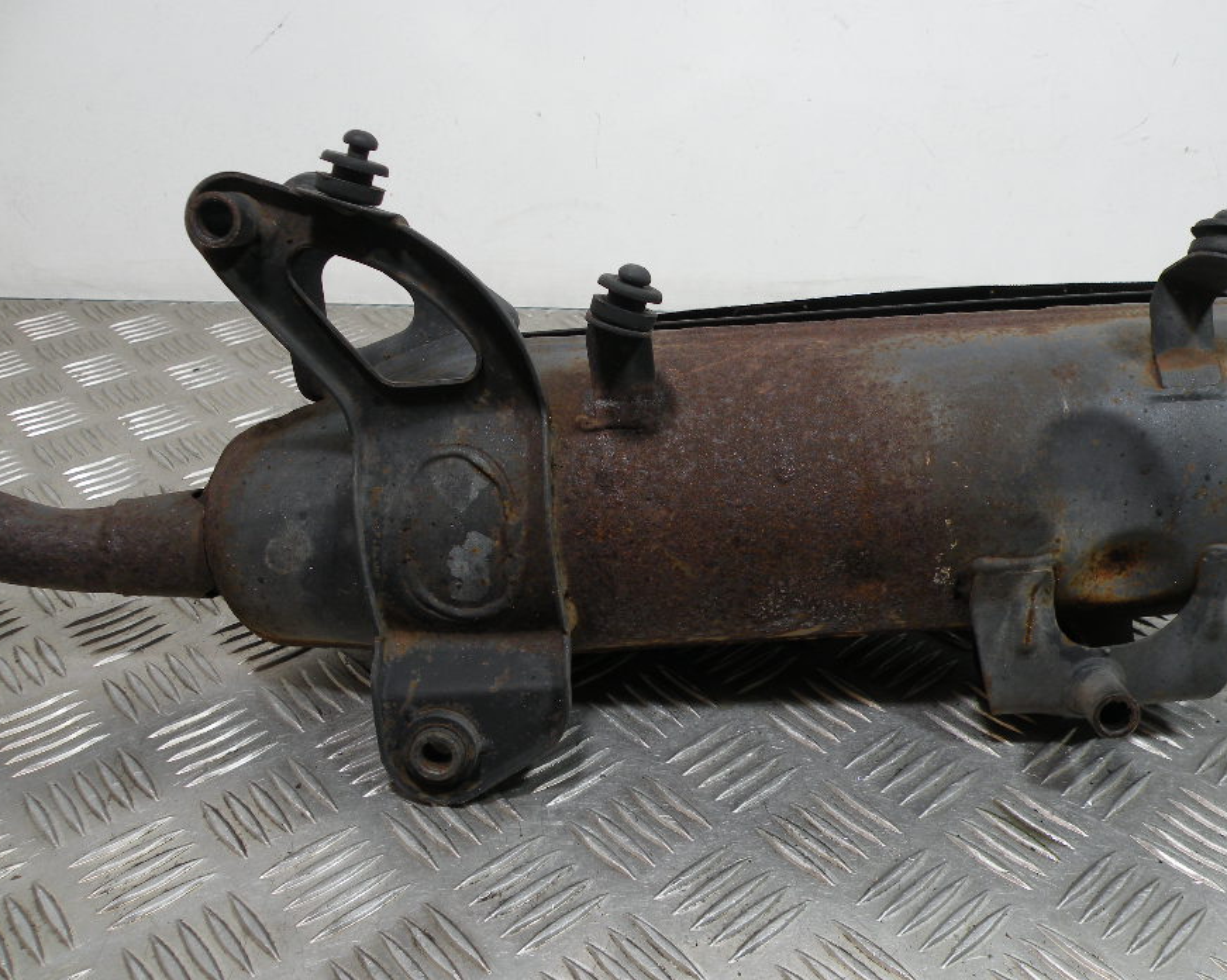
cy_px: 484
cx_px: 699
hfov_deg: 57.0
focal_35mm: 31
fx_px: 1125
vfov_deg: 47.1
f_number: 3.2
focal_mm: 4.7
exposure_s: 1/58.6
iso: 64
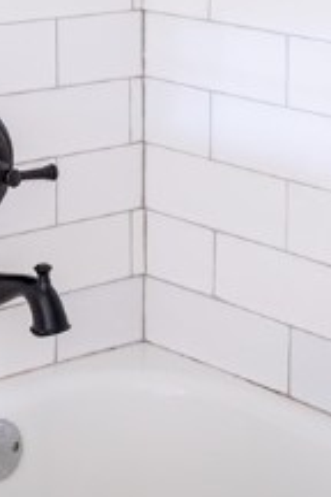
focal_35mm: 110
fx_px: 1517
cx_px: -1
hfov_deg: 12.3
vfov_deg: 17.5
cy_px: -140
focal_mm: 31
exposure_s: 1.6
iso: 1250
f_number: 2.8
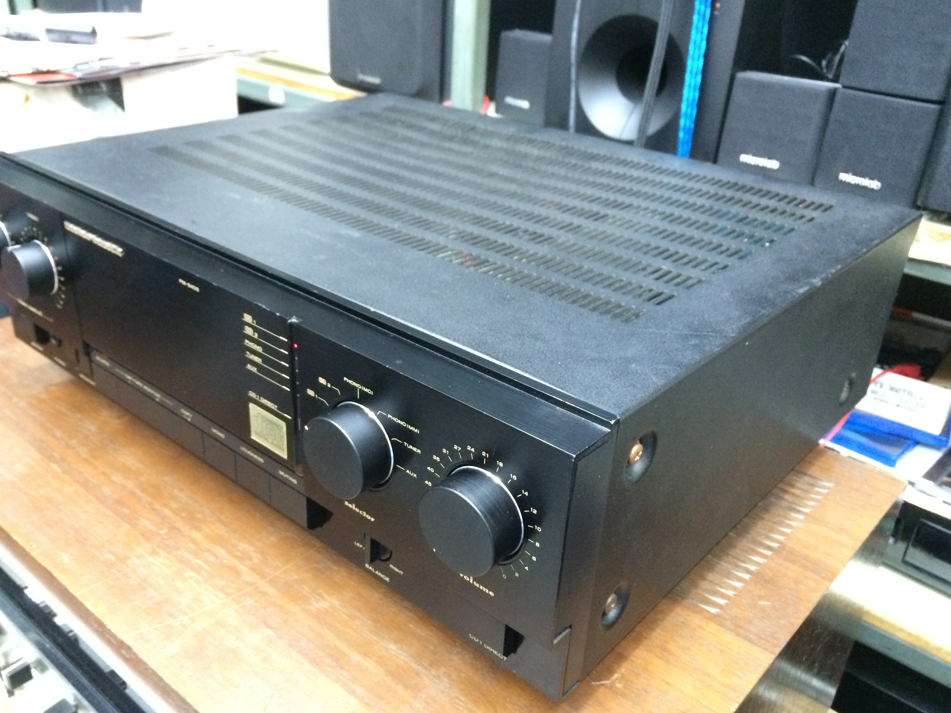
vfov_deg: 45.4
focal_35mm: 31
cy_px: 372
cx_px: 449
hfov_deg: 58.3
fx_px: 852
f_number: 2.2
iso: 500
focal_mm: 4.15
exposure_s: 1/17
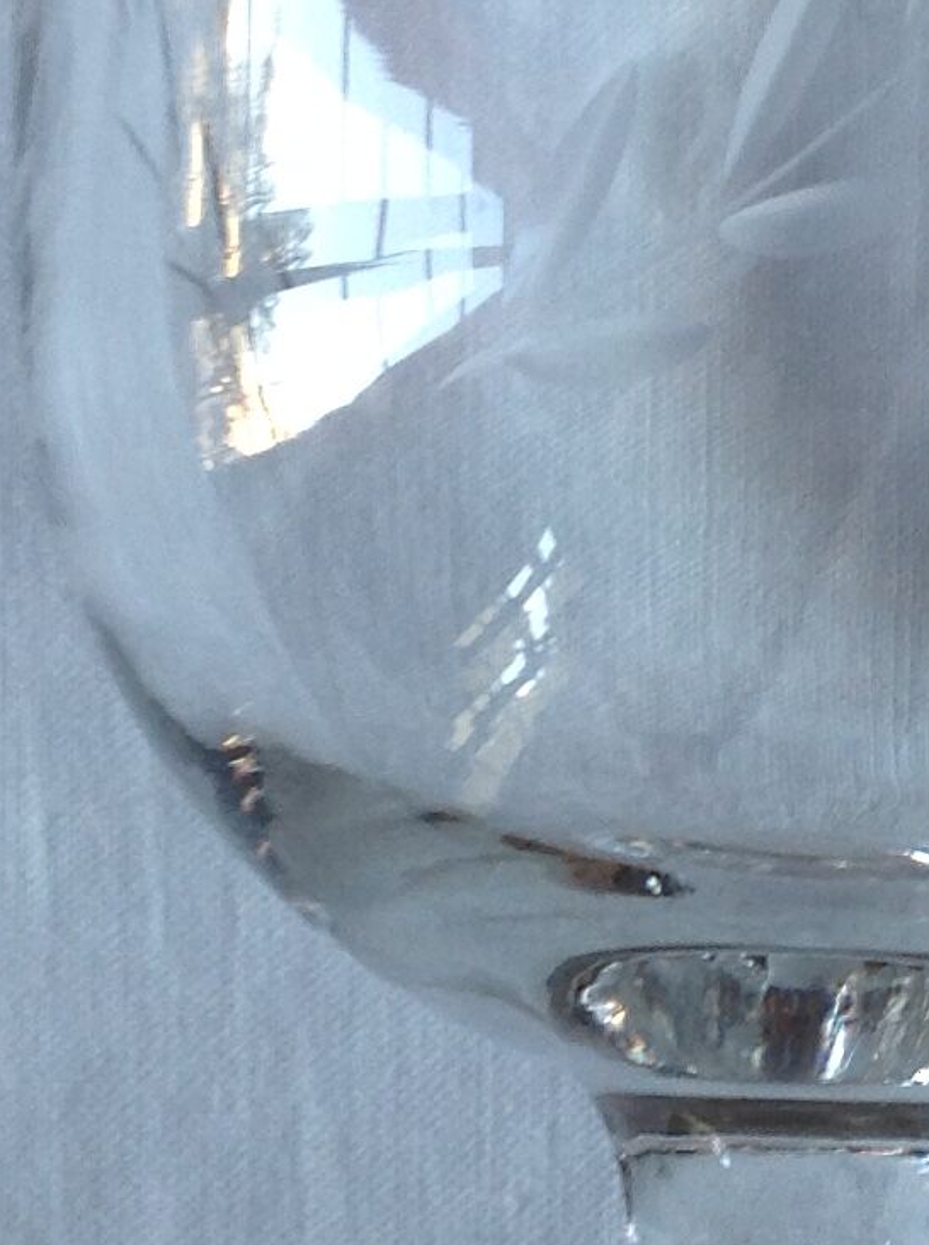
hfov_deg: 11.8
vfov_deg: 15.9
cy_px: 787
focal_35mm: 124
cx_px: 842
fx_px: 4453
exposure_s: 1/24
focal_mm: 4.28
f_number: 2.4
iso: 64
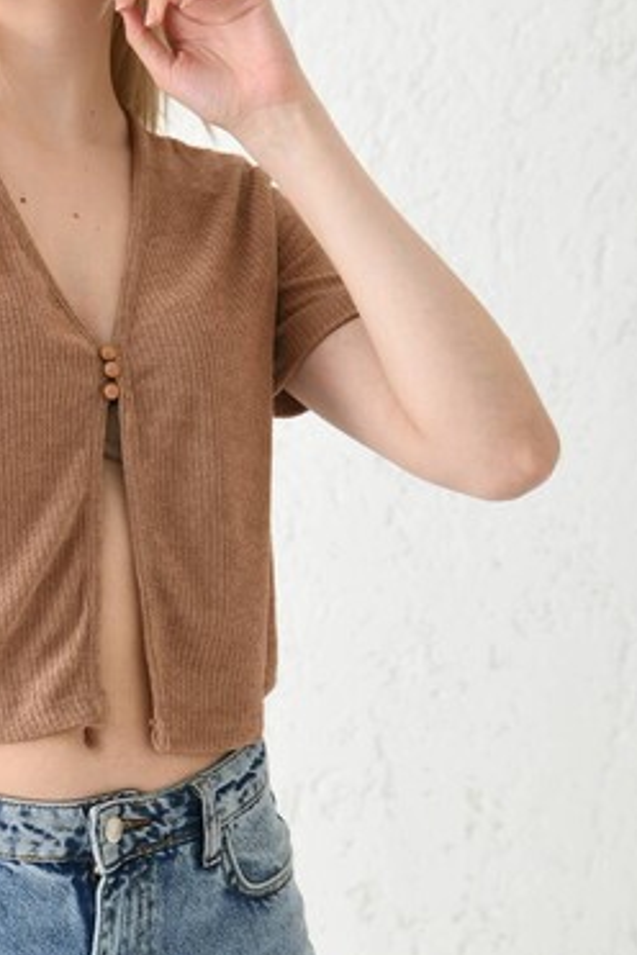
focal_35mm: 131
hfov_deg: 10.4
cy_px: 395
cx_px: 44
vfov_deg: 15.6
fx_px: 3477
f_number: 5.6
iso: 100
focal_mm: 65
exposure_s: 1/160
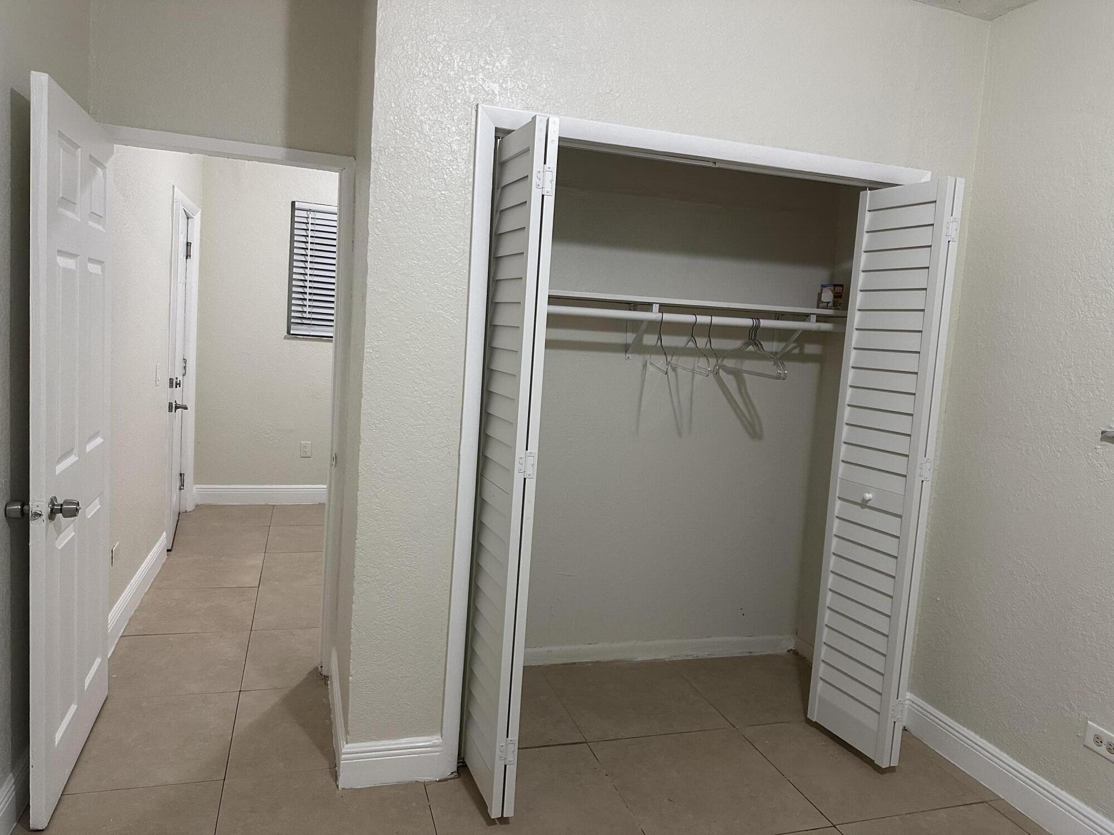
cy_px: 418
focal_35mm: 24
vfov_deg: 56.8
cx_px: 557
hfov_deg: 71.6
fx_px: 772
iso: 400
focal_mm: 6.86
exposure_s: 1/60
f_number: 1.78
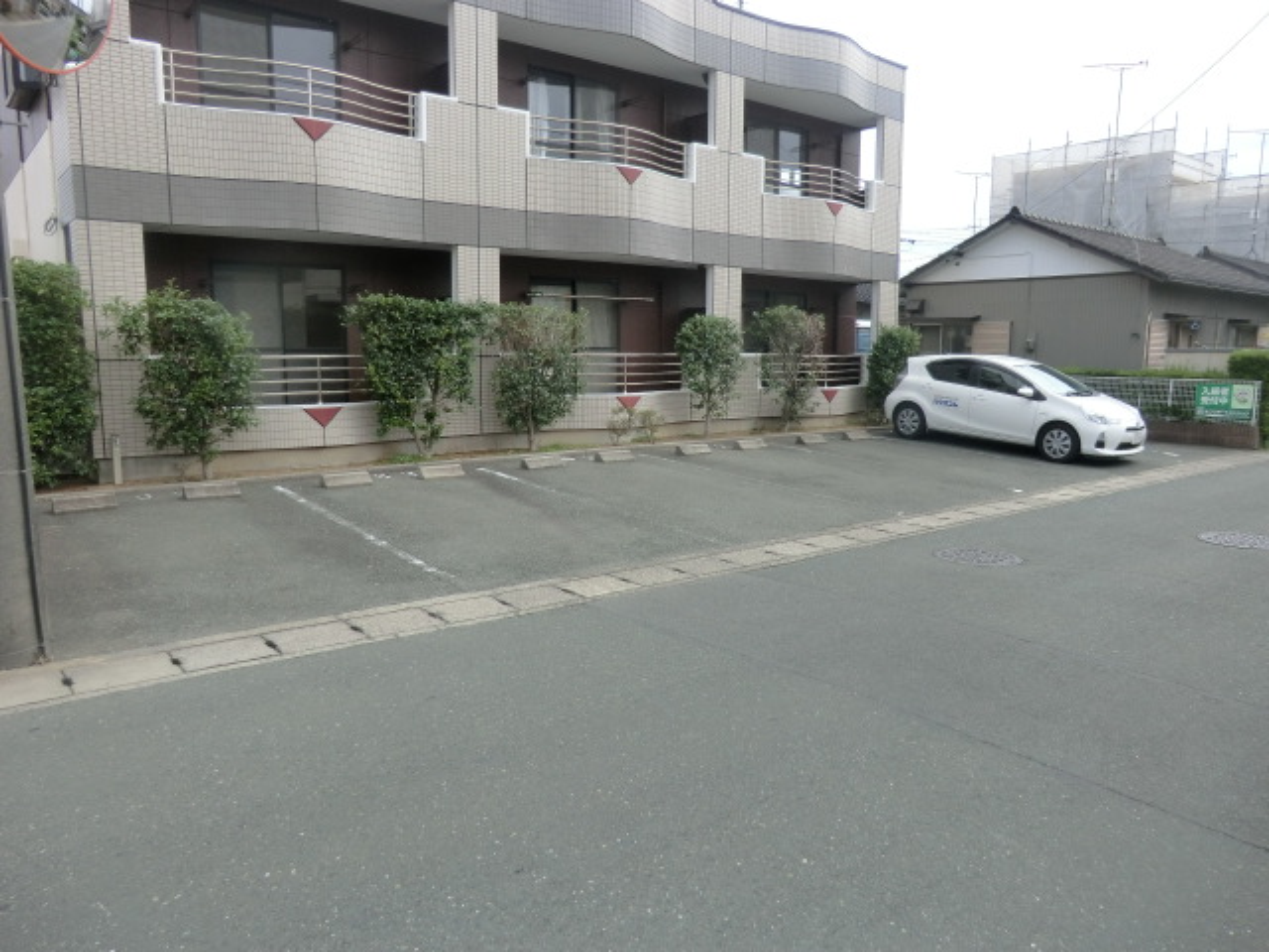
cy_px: 476
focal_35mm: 24
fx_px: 880
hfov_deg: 71.6
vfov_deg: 56.8
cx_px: 634
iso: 80
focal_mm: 4.3
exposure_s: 1/640
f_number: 3.2
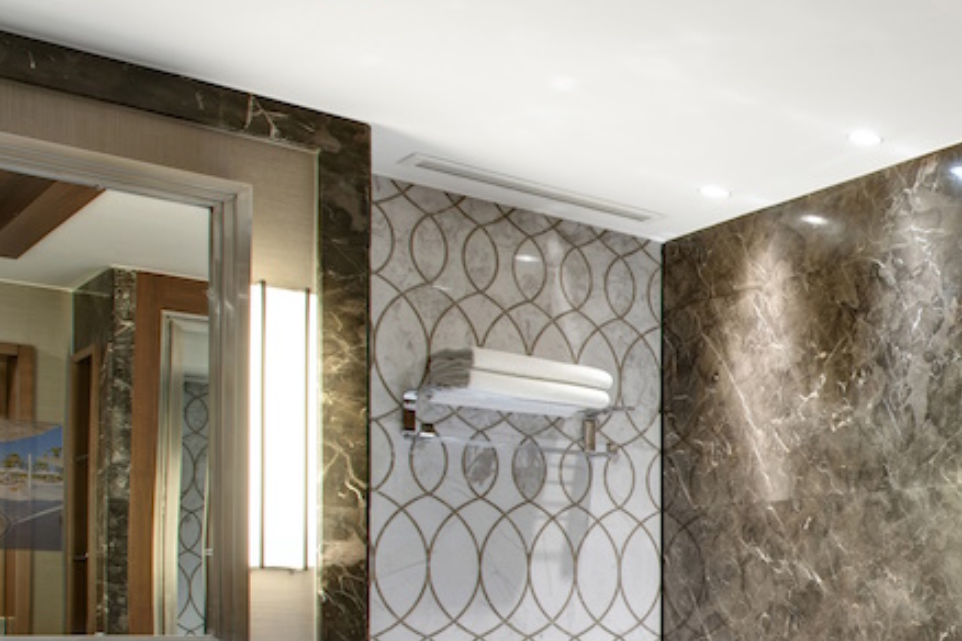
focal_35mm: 46
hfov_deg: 29.7
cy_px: 610
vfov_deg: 27.8
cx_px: 1371
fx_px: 1229
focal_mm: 14
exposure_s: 6
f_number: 11
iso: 100
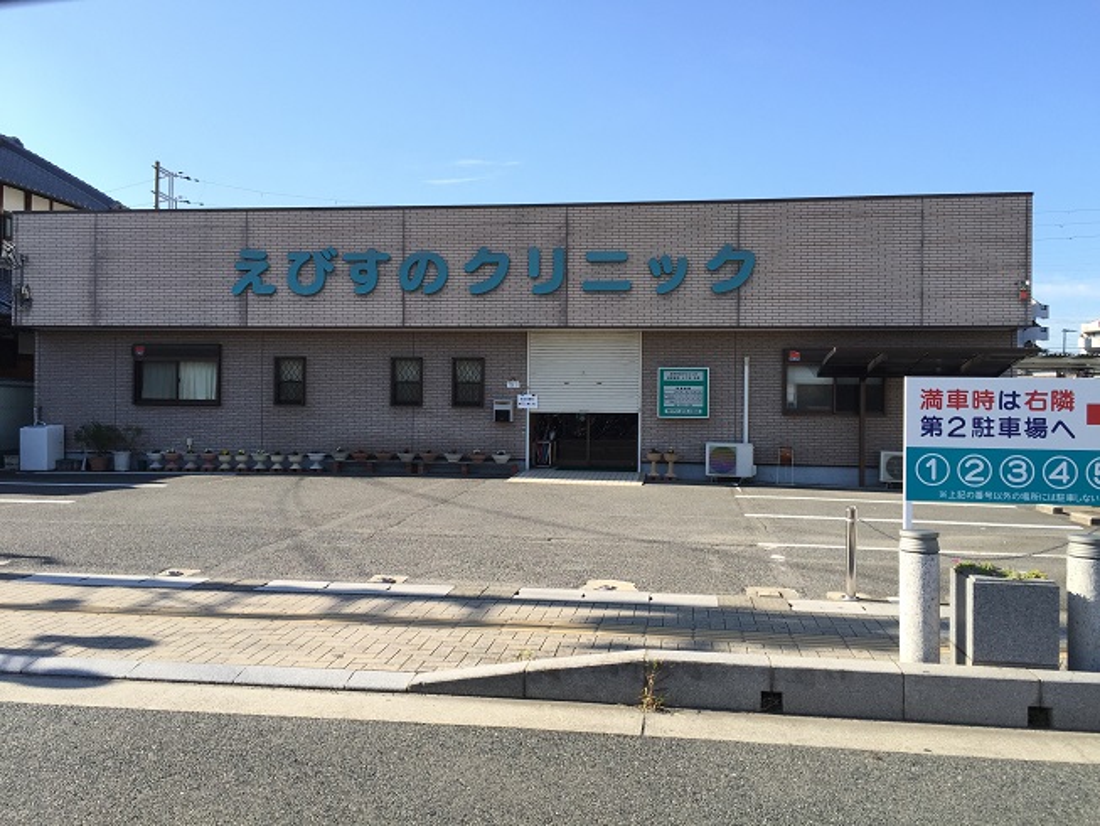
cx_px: 550
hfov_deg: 61.7
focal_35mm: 29
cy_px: 413
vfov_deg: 48.2
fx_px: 922
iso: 32
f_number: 2.2
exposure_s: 1/989
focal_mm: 4.15
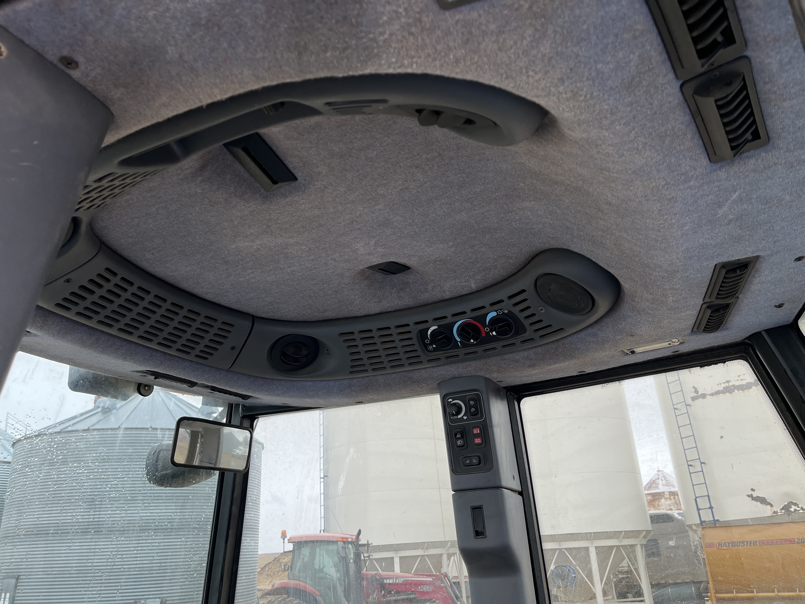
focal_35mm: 26
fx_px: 605
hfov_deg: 67.3
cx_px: 402
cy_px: 302
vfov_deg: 53.1
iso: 40
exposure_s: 1/293
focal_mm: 5.1
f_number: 1.6
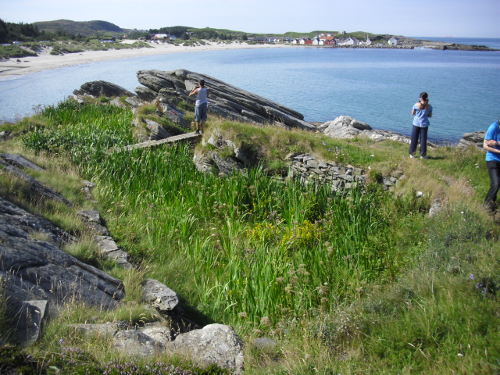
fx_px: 549
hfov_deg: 49.0
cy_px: 188
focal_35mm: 38
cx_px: 250
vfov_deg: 37.7
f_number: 8
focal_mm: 6.2
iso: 100
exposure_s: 1/160
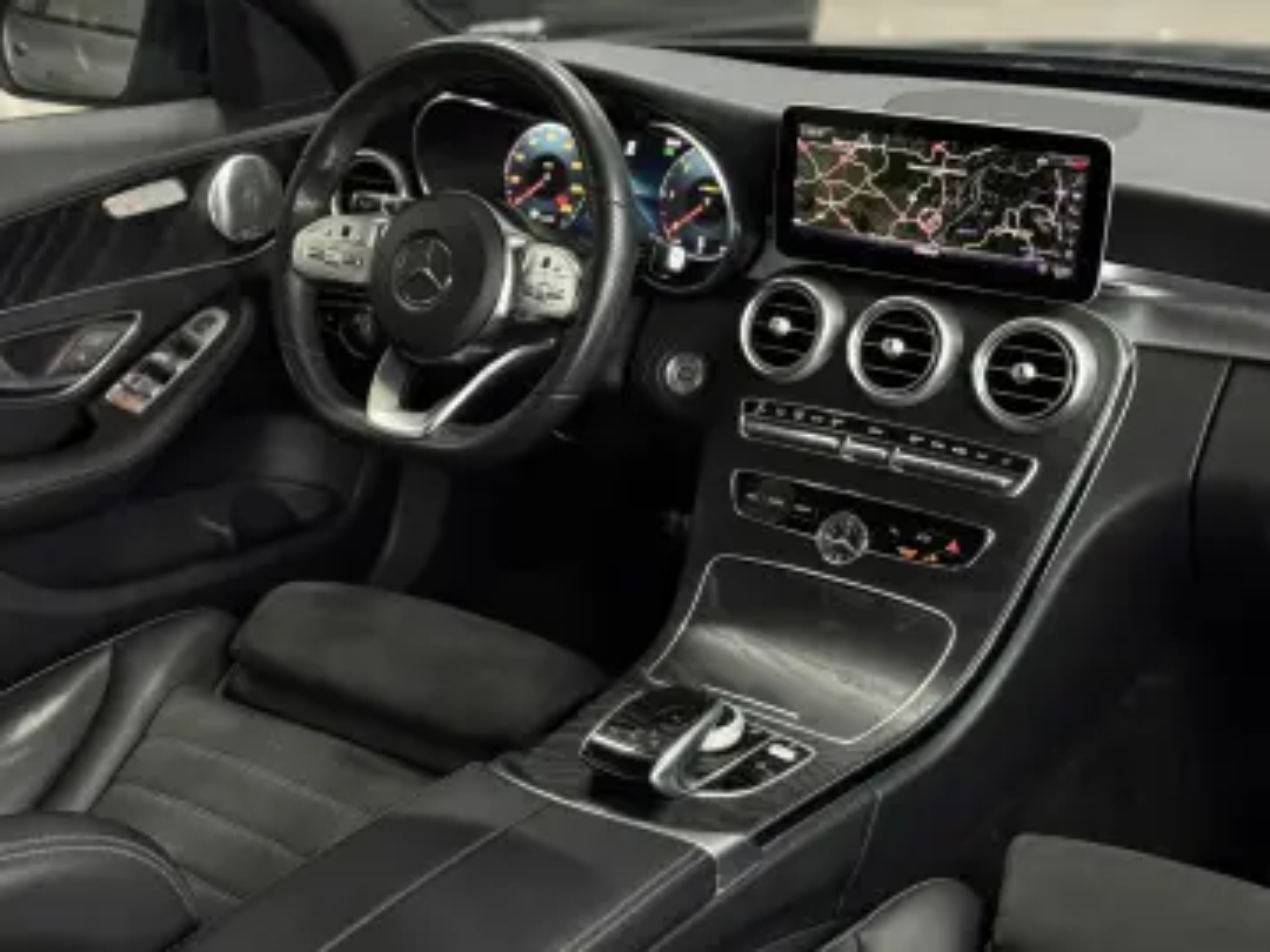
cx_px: 635
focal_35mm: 48
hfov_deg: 39.7
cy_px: 476
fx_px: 1761
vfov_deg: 30.3
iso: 250
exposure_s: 1/33
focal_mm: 6.76
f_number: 1.78
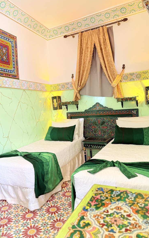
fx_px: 169
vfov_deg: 70.4
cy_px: 120
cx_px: 67
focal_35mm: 26
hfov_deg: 47.5
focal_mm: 6.76
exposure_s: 1/50
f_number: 1.78
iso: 320
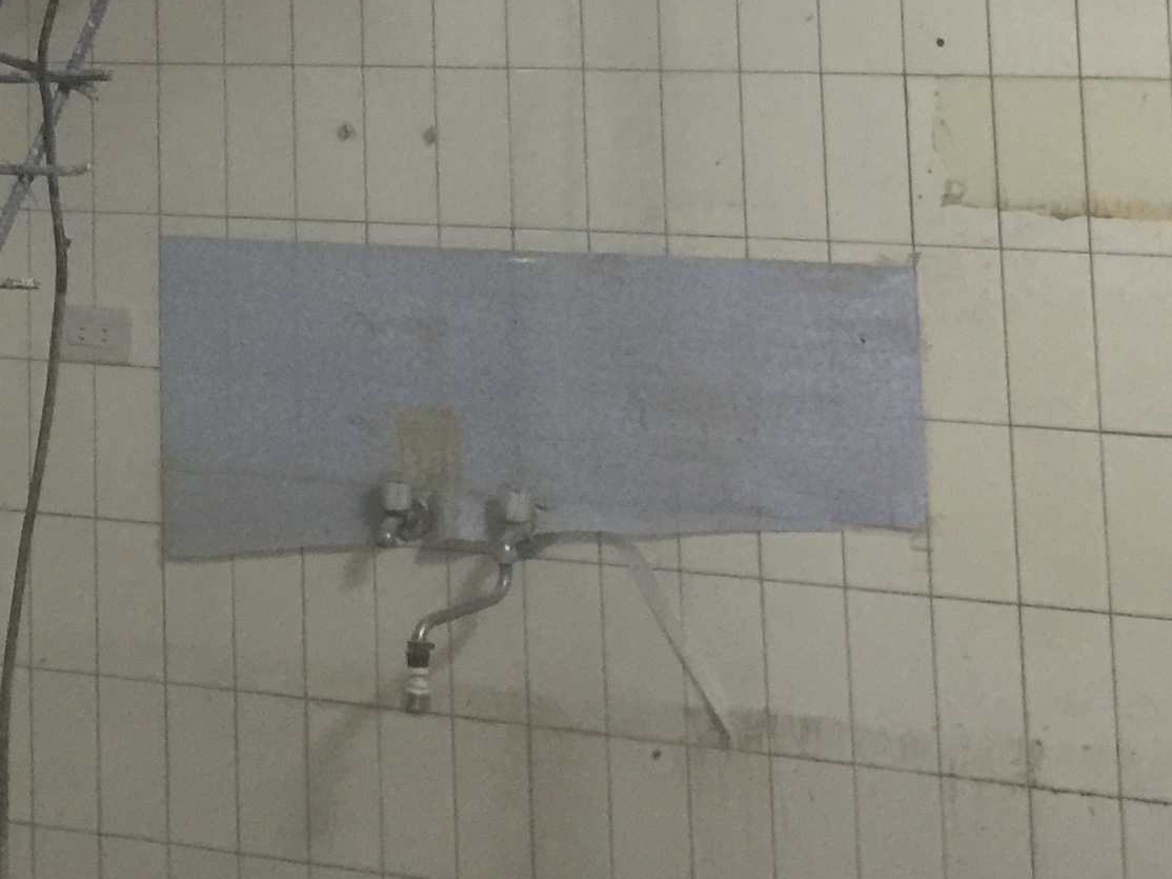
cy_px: -372
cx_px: 168
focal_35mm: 85
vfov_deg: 16.1
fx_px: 2877
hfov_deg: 22.6
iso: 100
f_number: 2.2
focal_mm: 4.15
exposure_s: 1/10
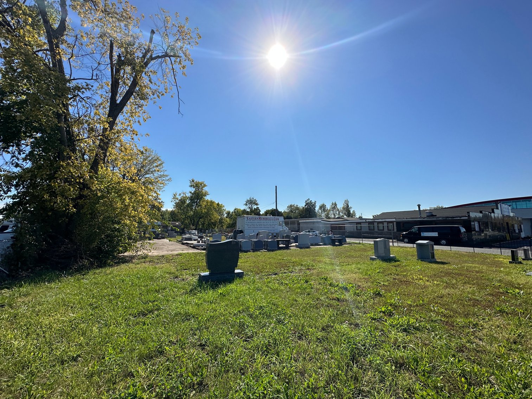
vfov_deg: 85.7
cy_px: 200
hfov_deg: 102.1
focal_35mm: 14
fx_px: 215
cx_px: 266
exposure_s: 1/4292
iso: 50
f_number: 2.2
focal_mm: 2.22
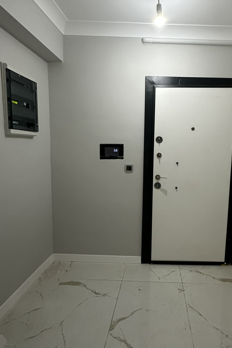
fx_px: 203
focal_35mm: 21
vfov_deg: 81.2
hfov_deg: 58.2
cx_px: 154
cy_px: 167
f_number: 2.2
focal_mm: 2.22
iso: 250
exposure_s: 1/50
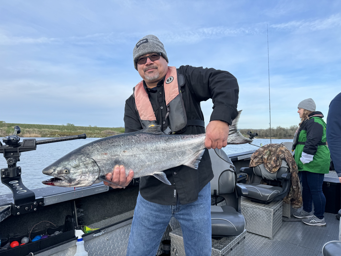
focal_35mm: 24
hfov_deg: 71.6
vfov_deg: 56.8
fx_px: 236
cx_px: 170
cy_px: 128
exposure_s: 1/1261
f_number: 1.78
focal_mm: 6.76
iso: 80
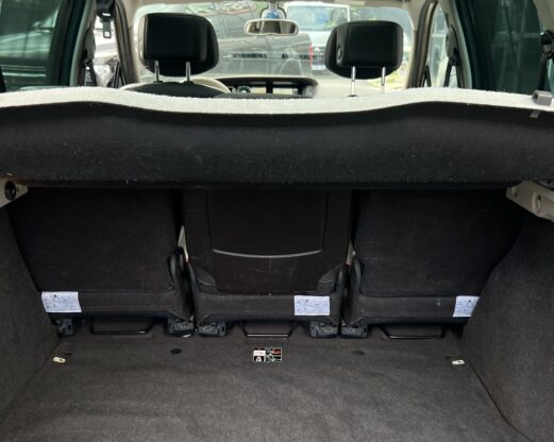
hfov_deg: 46.9
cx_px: 272
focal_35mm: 39
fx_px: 639
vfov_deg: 38.1
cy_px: 252
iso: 125
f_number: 1.5
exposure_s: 1/121
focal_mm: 5.7
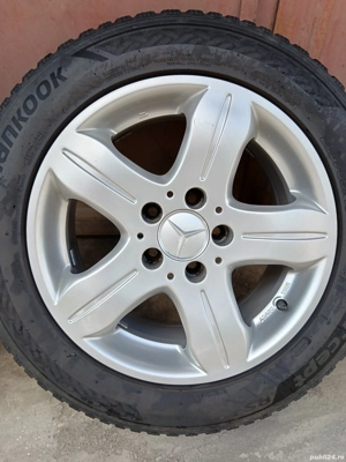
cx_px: 173
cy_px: 231
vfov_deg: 65.3
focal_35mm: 27
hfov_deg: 51.4
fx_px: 360
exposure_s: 1/100
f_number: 1.9
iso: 134
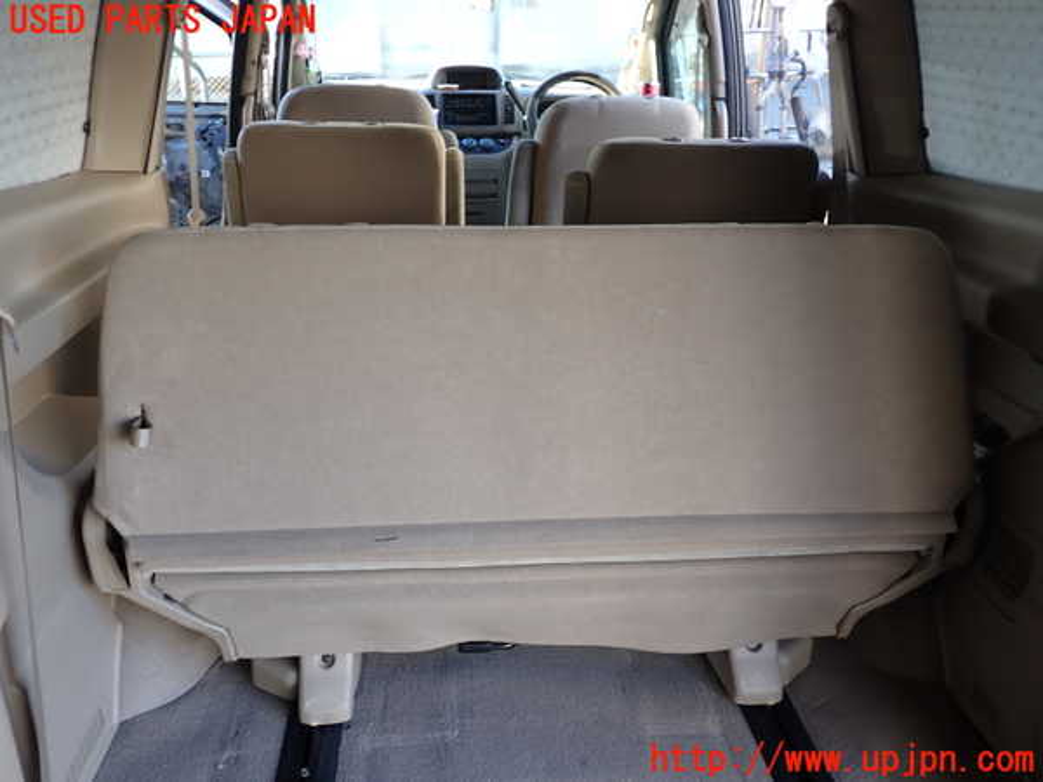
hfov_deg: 60.0
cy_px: 391
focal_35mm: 30
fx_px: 904
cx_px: 522
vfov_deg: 46.8
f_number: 2.3
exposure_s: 1/80
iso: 100
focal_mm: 5.4
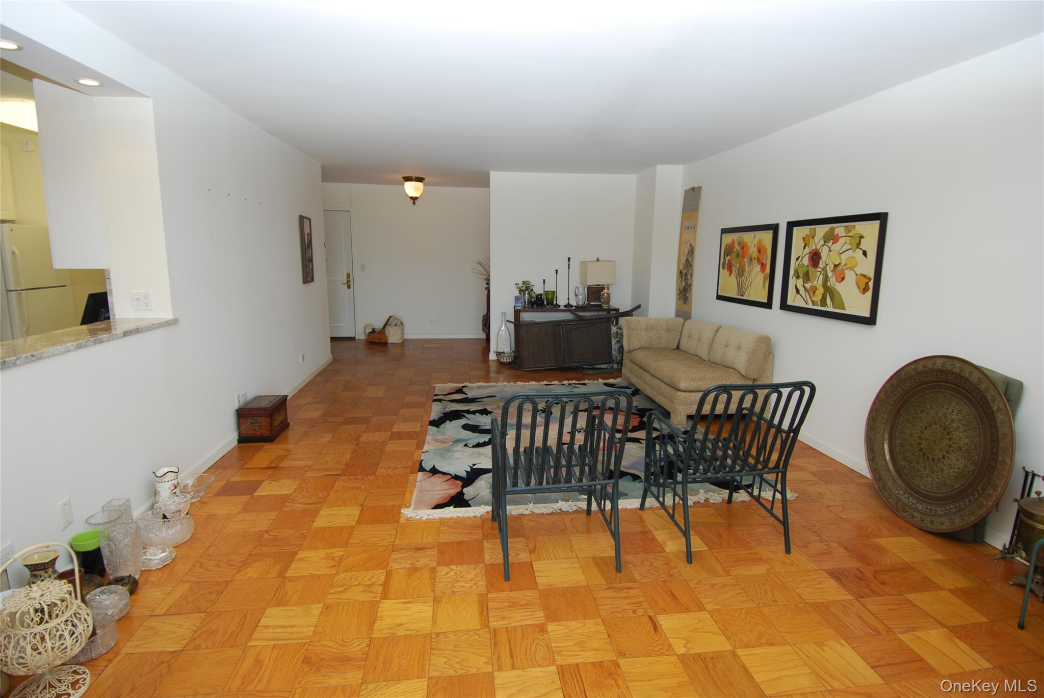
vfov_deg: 67.5
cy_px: 349
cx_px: 522
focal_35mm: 18
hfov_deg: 89.9
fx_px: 523
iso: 200
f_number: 4
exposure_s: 1/60
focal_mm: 12
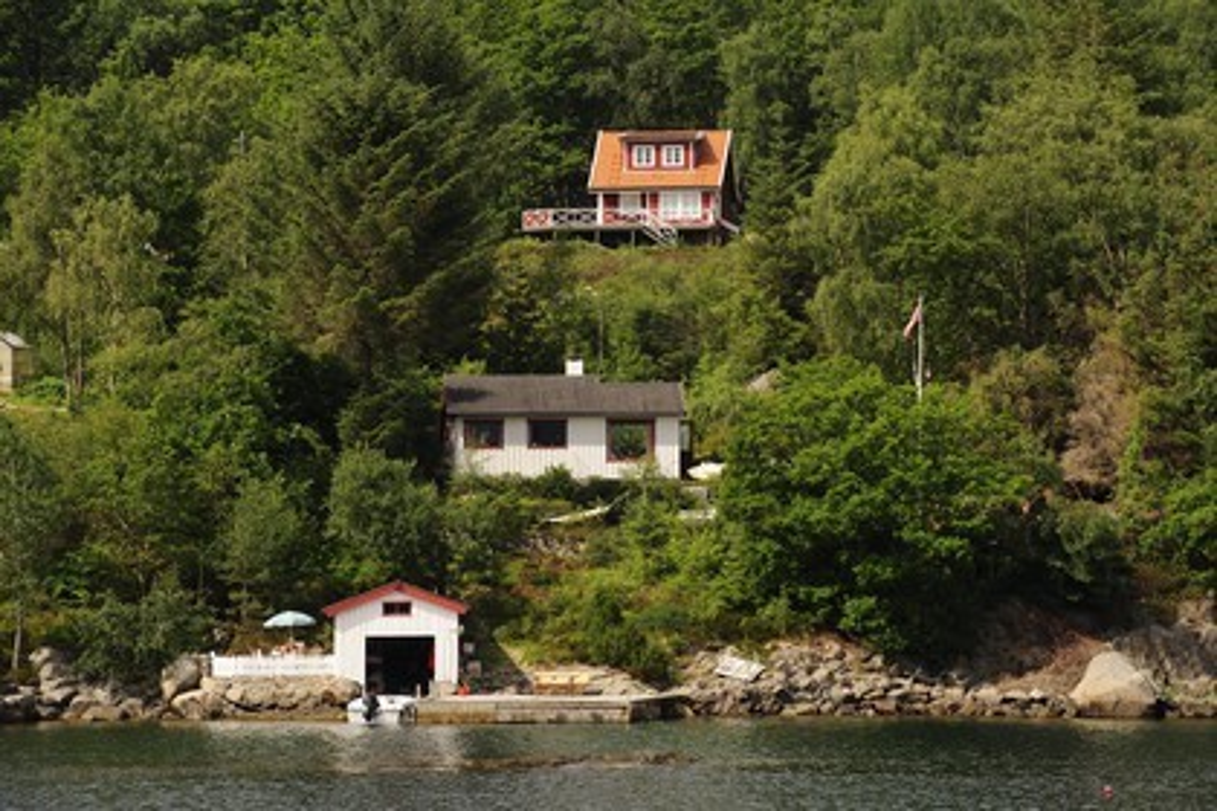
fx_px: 5408
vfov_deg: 8.6
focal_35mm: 160
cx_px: 608
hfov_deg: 12.8
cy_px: 406
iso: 400
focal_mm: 160
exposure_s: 1/640
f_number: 9
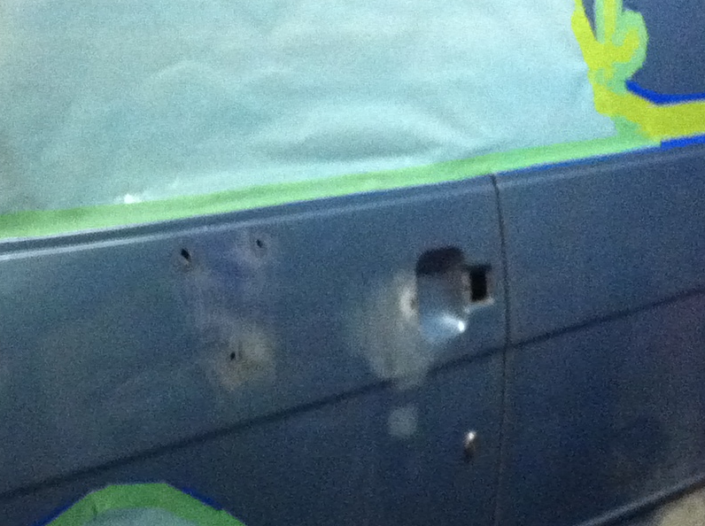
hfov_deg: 17.1
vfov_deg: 12.9
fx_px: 2318
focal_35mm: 114
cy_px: 363
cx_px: 107
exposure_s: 1/15
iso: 640
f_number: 2.8
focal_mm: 3.85
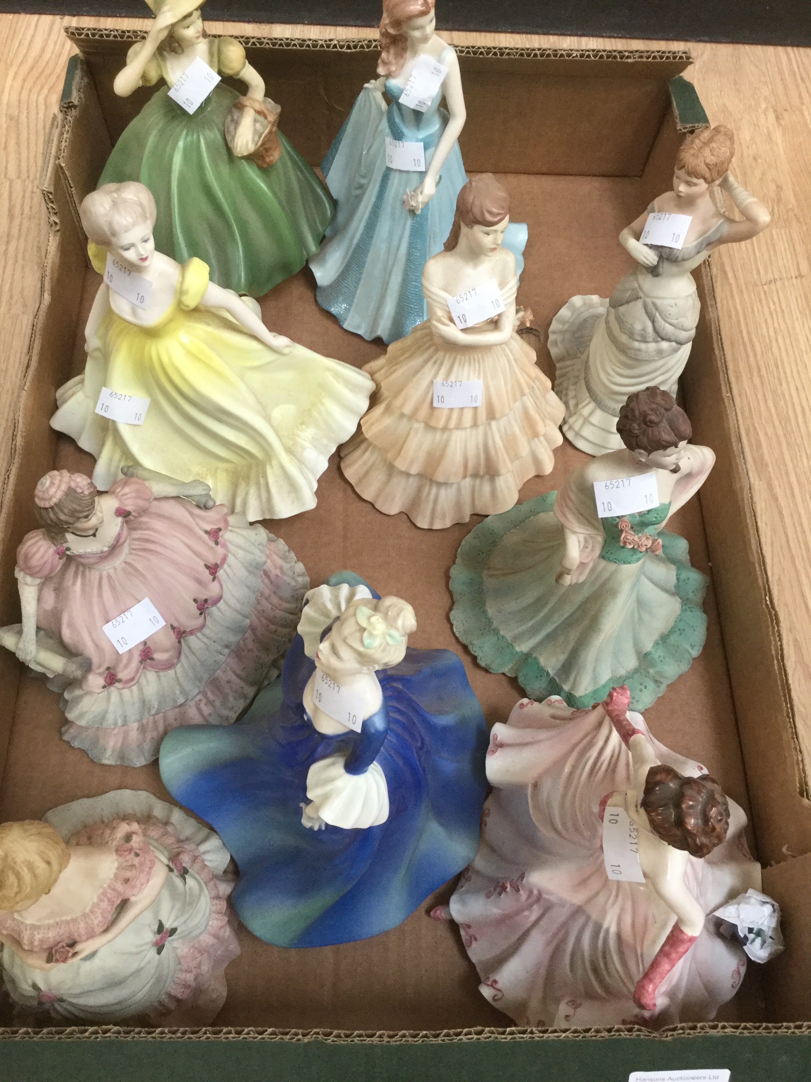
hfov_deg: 45.4
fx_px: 968
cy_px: 541
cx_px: 406
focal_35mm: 31
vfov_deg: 58.4
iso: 125
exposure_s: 1/33
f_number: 2.4
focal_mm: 3.3
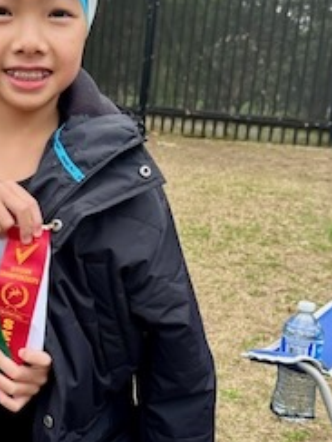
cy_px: 237
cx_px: 60
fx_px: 754
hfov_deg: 24.4
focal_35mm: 59
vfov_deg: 32.7
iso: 80
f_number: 1.78
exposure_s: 1/685
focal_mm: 6.86
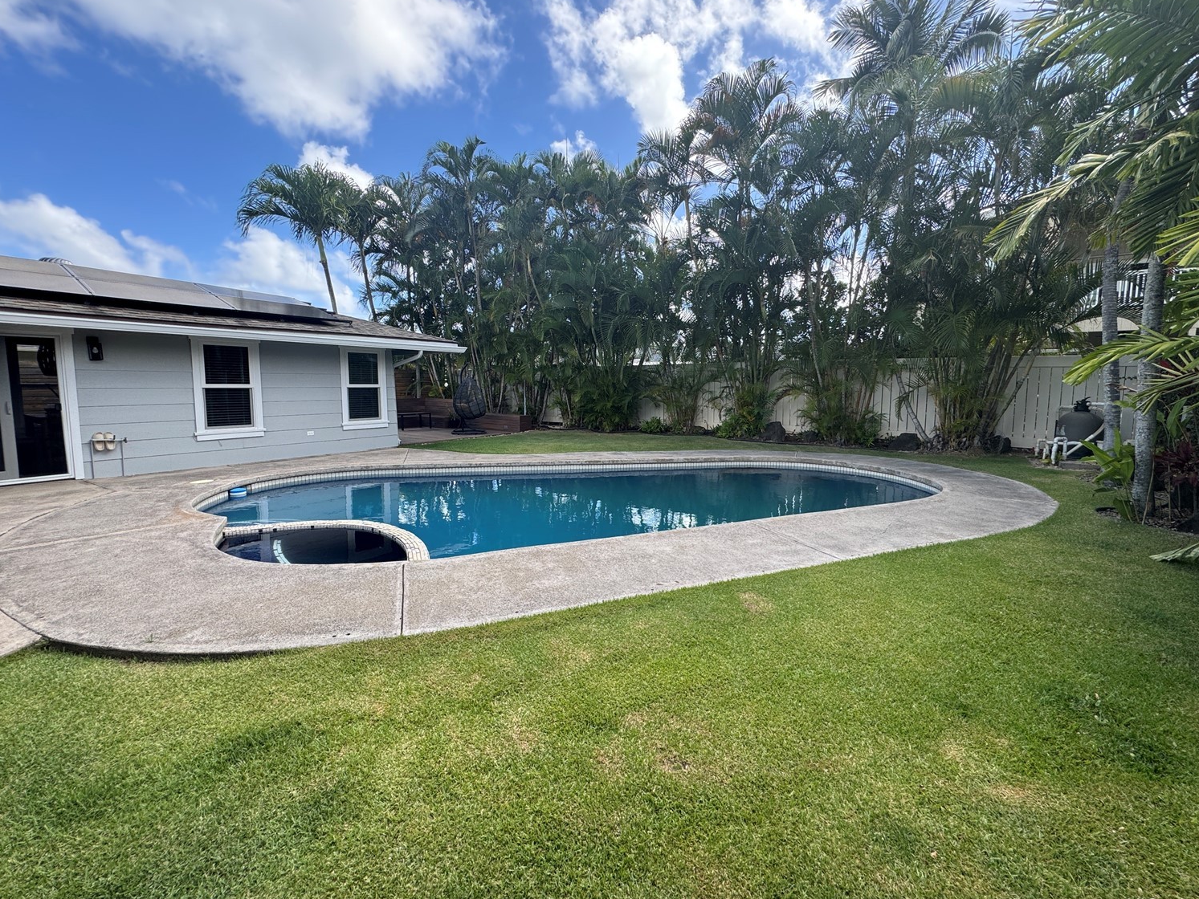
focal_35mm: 15
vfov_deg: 81.7
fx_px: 520
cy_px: 432
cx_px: 603
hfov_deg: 98.2
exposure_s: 1/370
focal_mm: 2.22
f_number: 2.2
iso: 40
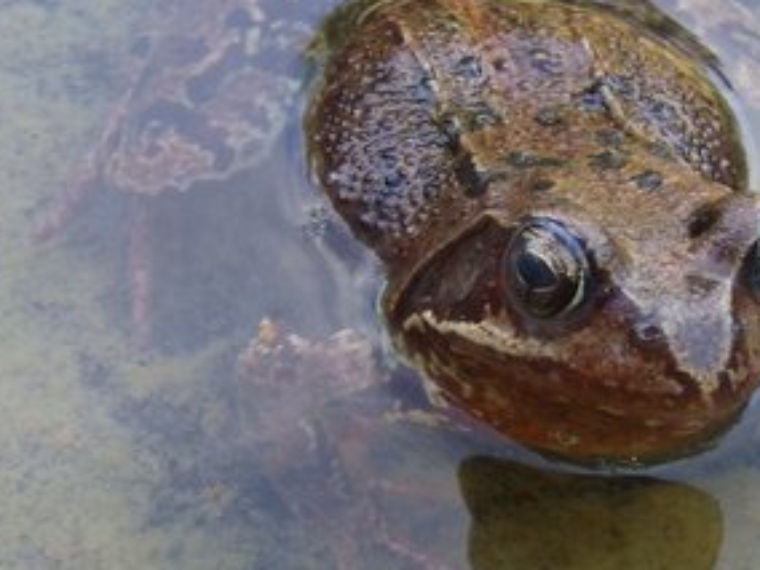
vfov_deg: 27.5
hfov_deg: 35.9
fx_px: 1164
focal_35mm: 53
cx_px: 498
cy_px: 240
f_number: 3.5
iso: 72
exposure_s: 1/90
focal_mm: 6.6
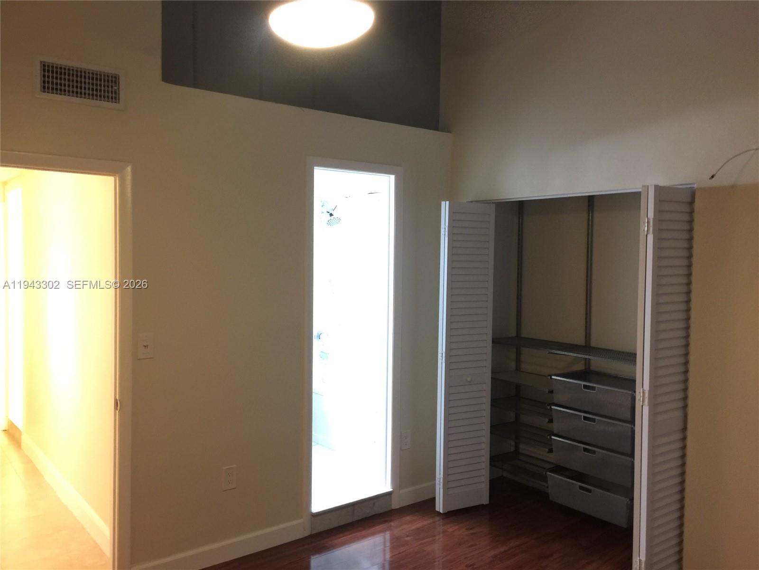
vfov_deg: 48.2
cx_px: 380
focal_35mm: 29
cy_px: 285
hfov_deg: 61.7
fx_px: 636
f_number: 2.2
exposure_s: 1/4
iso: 64
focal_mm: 4.15
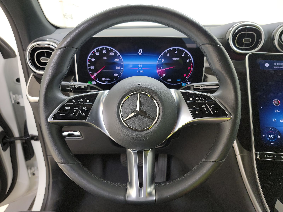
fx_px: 196
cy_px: 106
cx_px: 142
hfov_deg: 71.6
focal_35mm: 24
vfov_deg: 56.8
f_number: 1.8
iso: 234
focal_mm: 6.7
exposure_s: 1/59
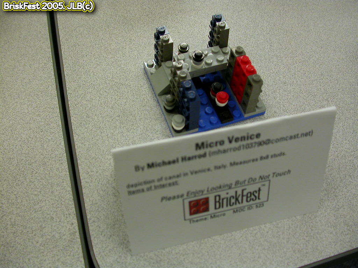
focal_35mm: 38
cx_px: 179
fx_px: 393
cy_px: 134
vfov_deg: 37.7
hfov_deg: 49.0
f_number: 2.6
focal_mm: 7.85
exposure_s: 1/21.2
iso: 100
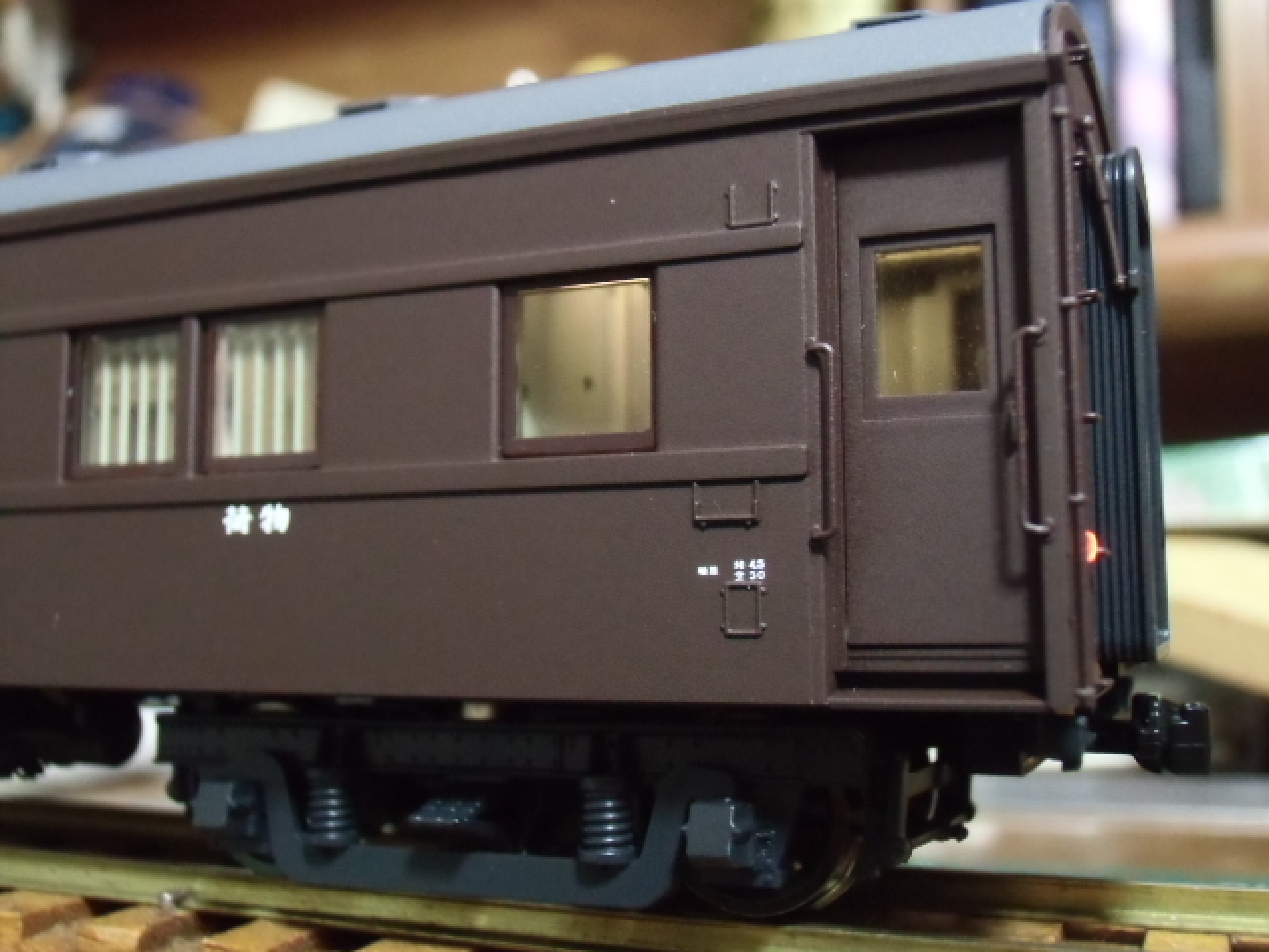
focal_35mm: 38
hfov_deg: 49.0
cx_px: 634
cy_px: 476
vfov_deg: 37.7
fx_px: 1393
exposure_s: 1/8
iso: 800
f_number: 3.9
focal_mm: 6.67
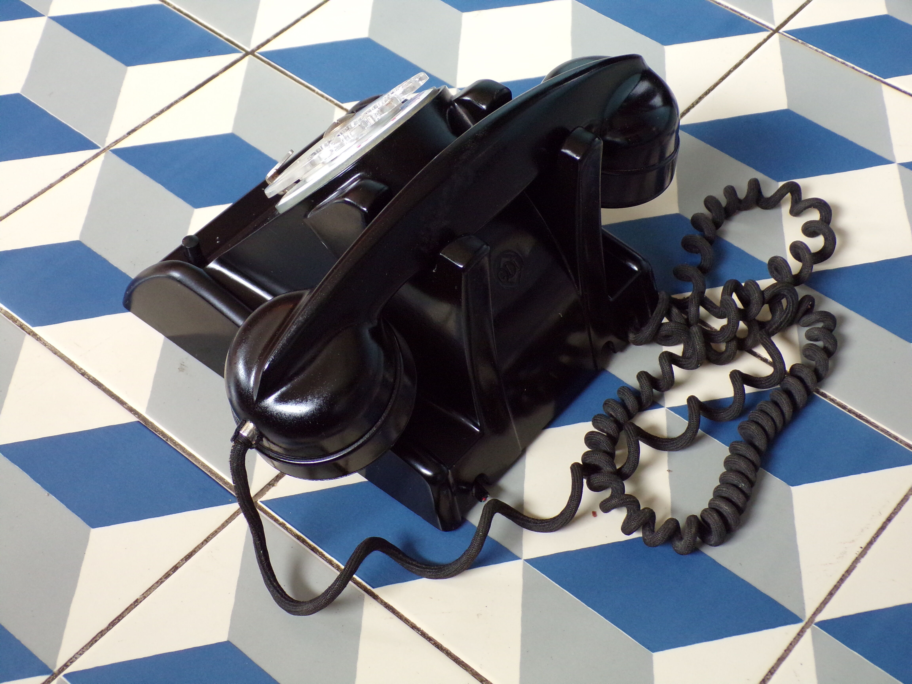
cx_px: 456
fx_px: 1291
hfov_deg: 38.9
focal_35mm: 49
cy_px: 342
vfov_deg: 29.7
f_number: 3.5
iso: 282
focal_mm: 8.7
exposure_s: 1/17
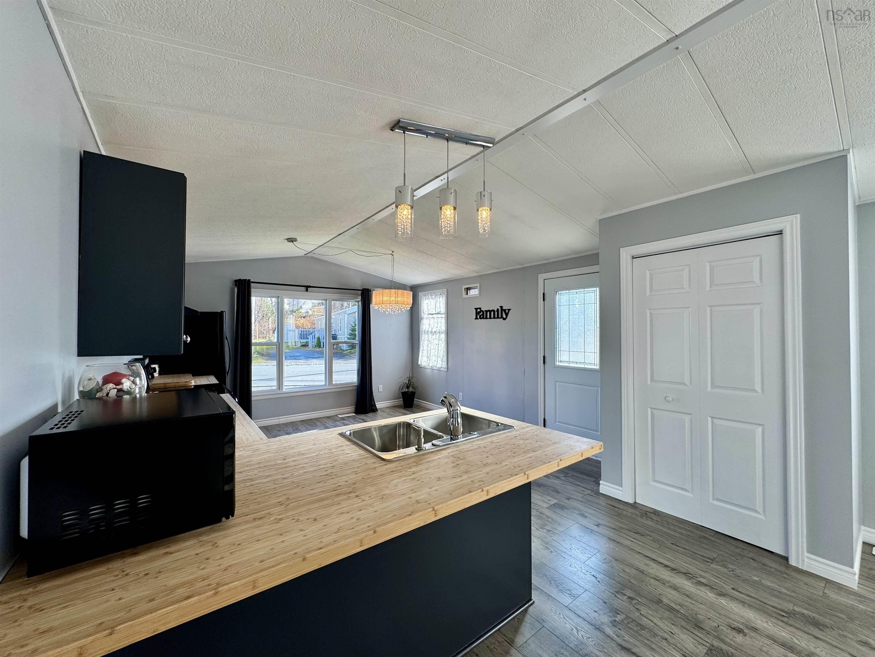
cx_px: 438
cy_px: 328
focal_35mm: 14
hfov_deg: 102.1
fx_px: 354
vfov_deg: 85.7
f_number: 2.2
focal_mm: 2.22
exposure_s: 1/135
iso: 40
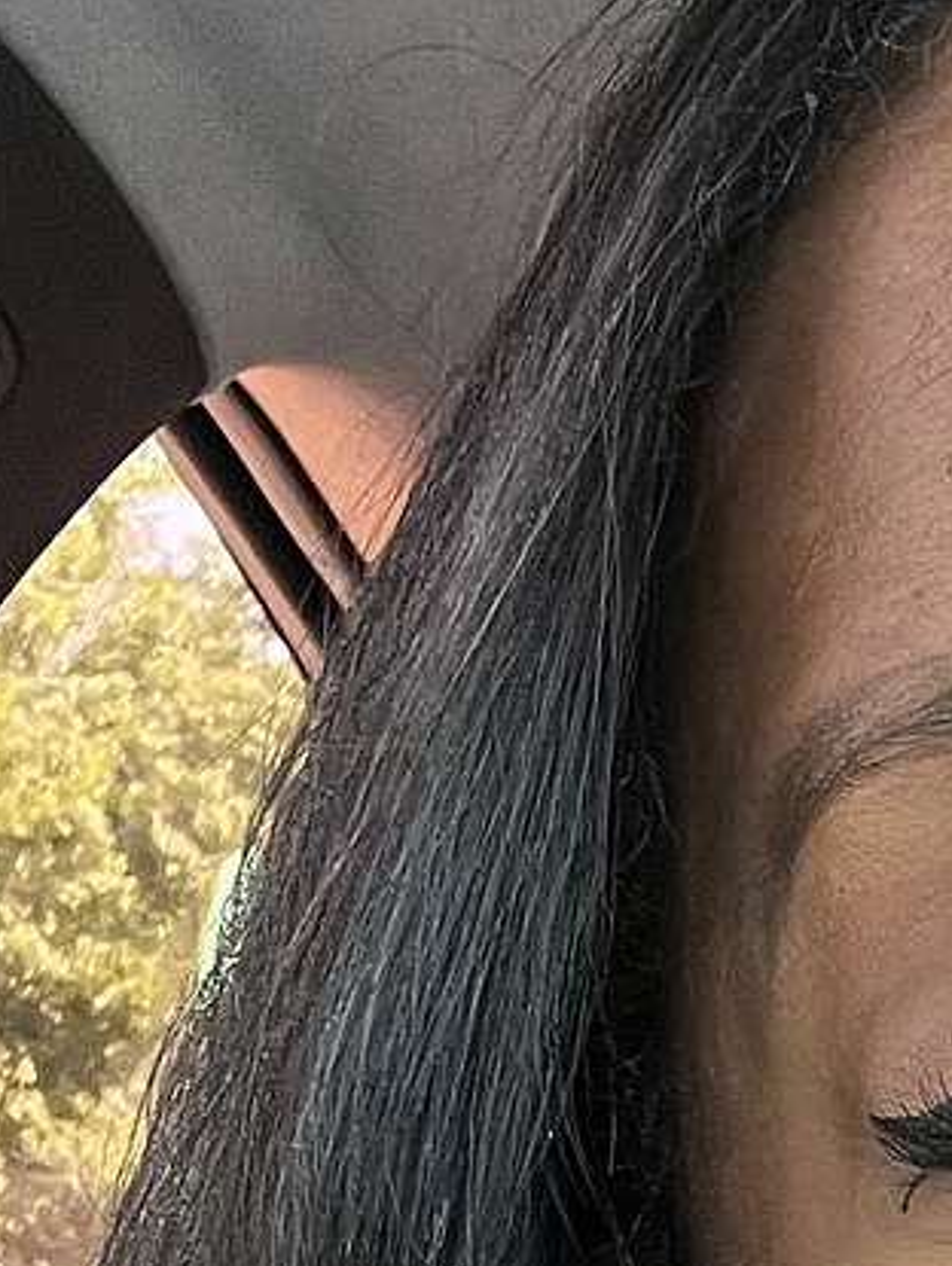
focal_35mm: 104
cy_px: 1849
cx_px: 1532
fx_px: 3808
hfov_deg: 13.3
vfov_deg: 17.2
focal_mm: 2.71
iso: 100
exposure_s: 1/60
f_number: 2.2
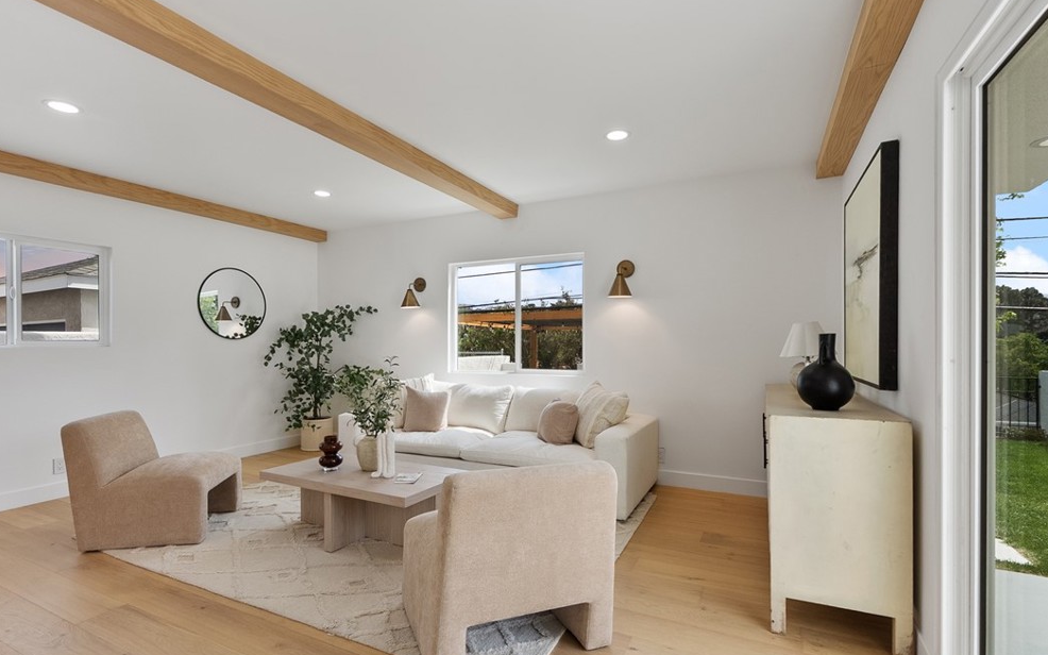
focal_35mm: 18
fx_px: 514
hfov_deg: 91.1
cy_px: 335
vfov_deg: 65.0
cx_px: 520
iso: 250
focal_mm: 11.5
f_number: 9
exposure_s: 1/25
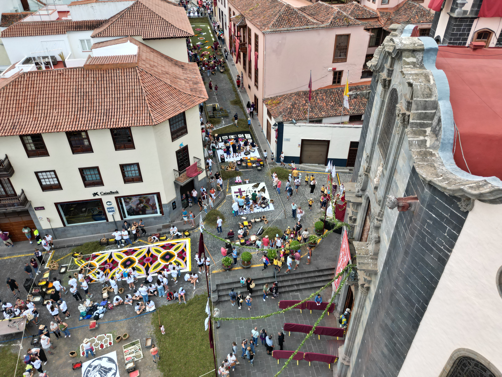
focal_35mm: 24
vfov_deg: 56.8
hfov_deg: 71.6
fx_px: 348
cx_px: 251
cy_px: 188
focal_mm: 6.72
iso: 120
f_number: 1.7
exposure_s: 1/15
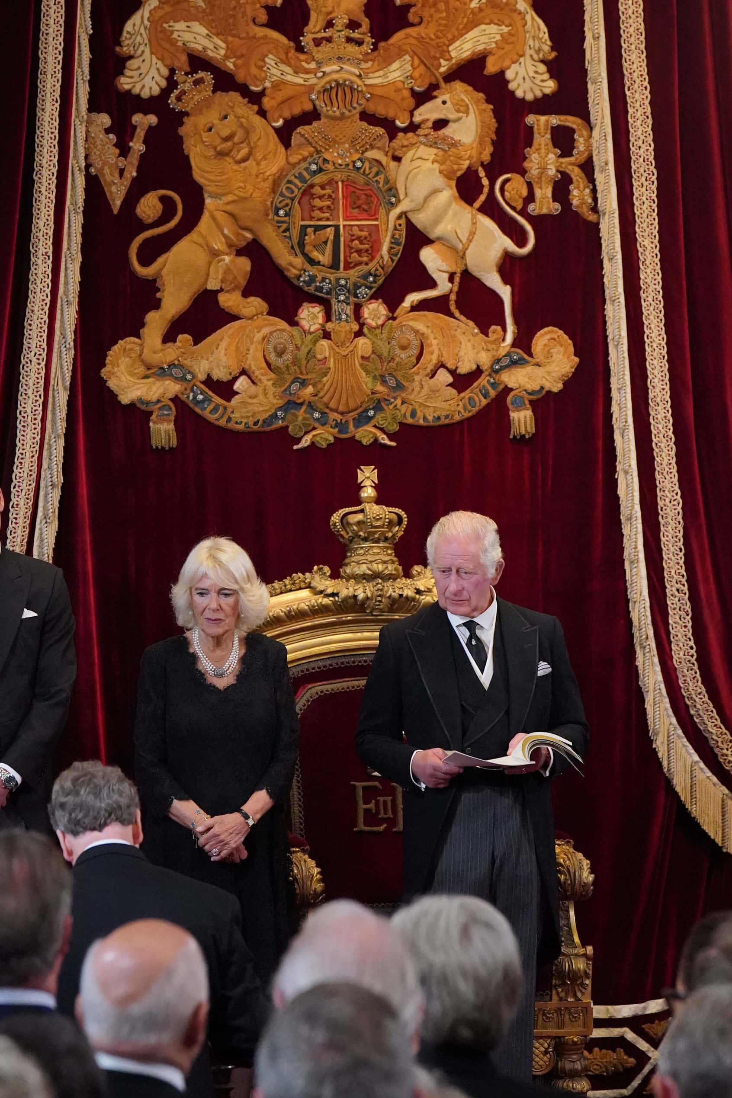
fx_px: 4332
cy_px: 356
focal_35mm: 142
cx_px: 297
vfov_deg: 14.4
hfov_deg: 9.7
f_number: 4
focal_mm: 103
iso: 6400
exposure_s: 1/400
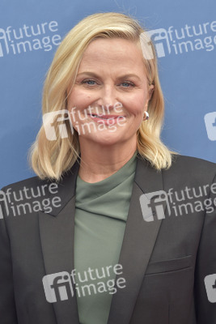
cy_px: 162
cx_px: 108
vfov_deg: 21.5
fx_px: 854
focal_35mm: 95
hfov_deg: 14.4
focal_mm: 95
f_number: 7.1
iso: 320
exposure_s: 1/250
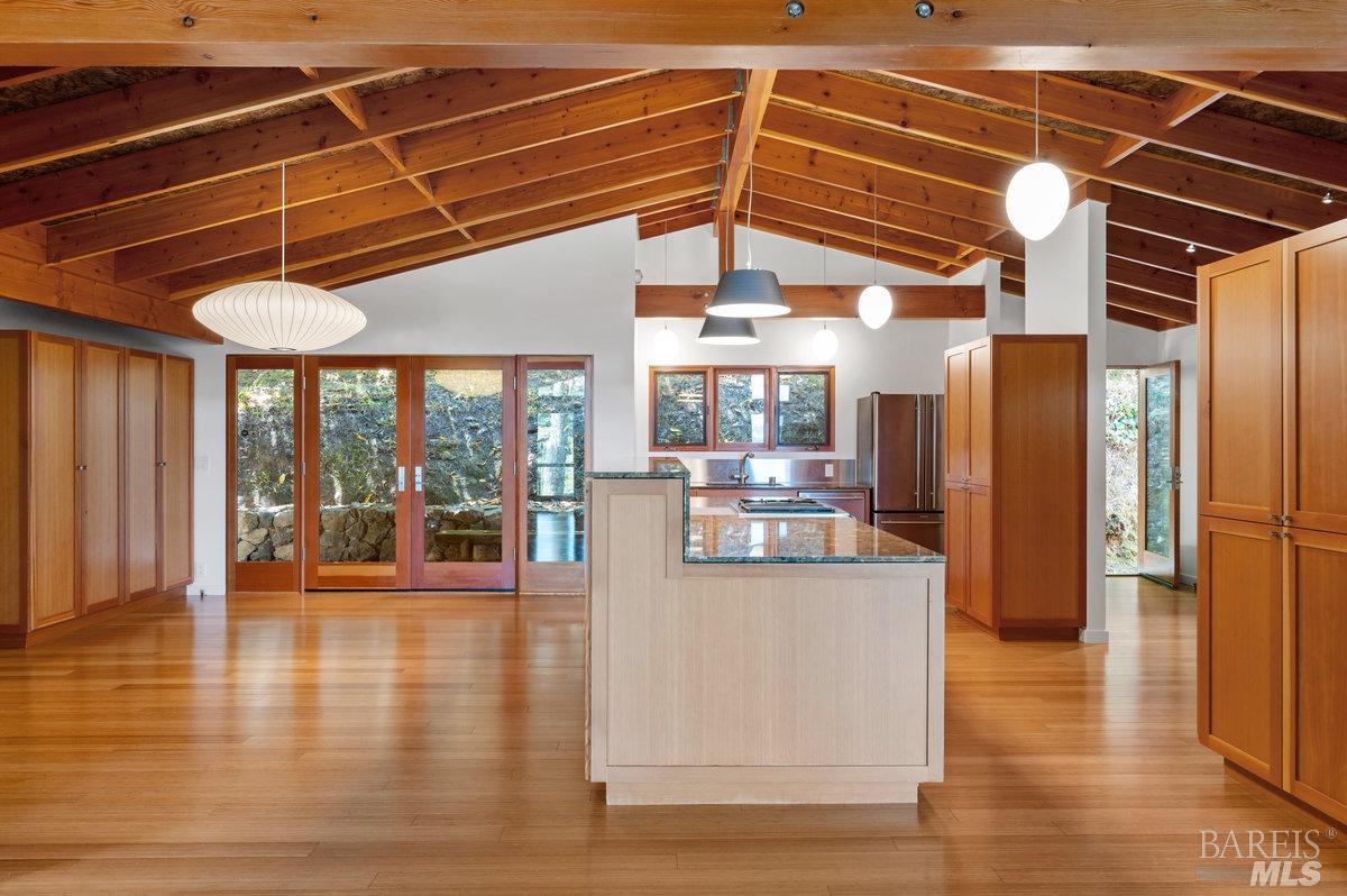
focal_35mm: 21
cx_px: 674
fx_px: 785
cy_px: 448
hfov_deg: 81.3
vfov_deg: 59.4
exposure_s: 1/4
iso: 400
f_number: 11
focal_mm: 21
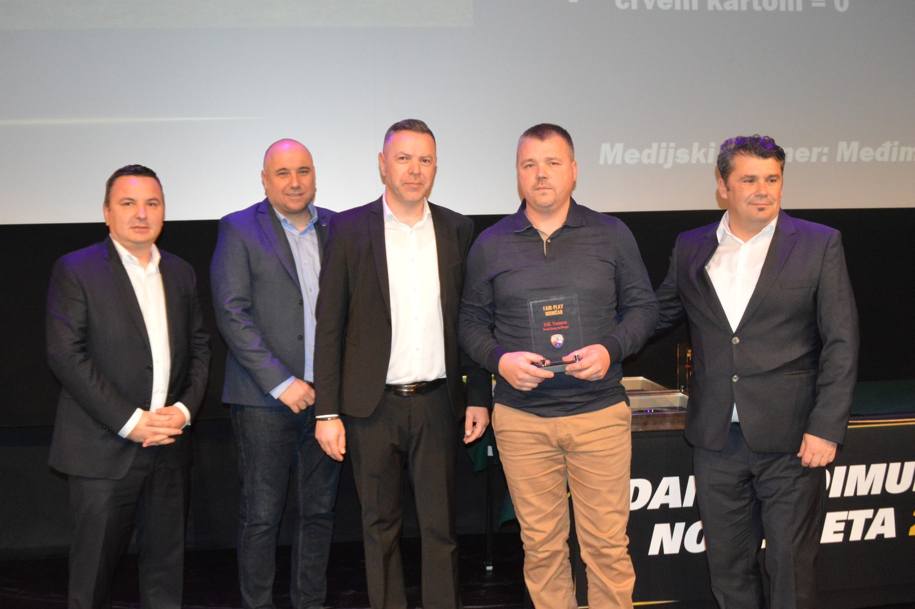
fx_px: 1105
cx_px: 458
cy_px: 304
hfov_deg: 45.0
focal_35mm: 44
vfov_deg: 30.8
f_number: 7.1
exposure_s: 1/100
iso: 3200
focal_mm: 29
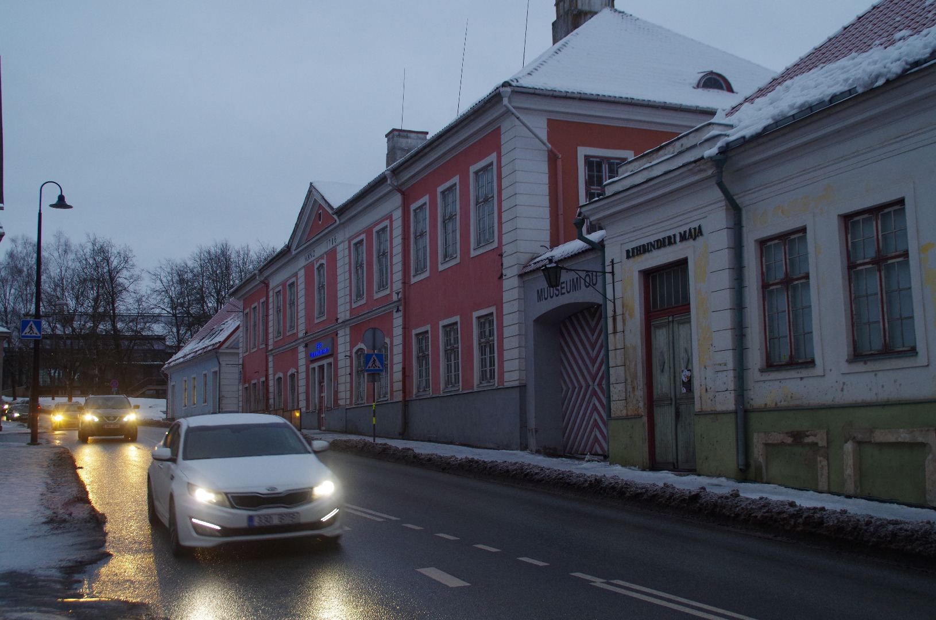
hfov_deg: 46.5
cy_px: 310
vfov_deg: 31.8
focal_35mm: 42
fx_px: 1090
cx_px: 468
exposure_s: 1/50
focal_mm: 28
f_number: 6.3
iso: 1000
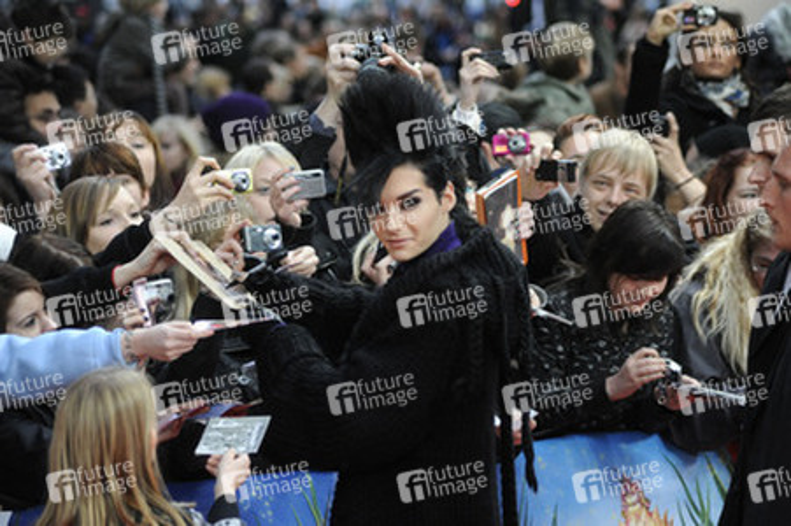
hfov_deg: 12.5
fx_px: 3623
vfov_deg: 8.3
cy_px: 263
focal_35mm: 165
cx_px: 396
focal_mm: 165
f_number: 5
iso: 3200
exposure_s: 1/125
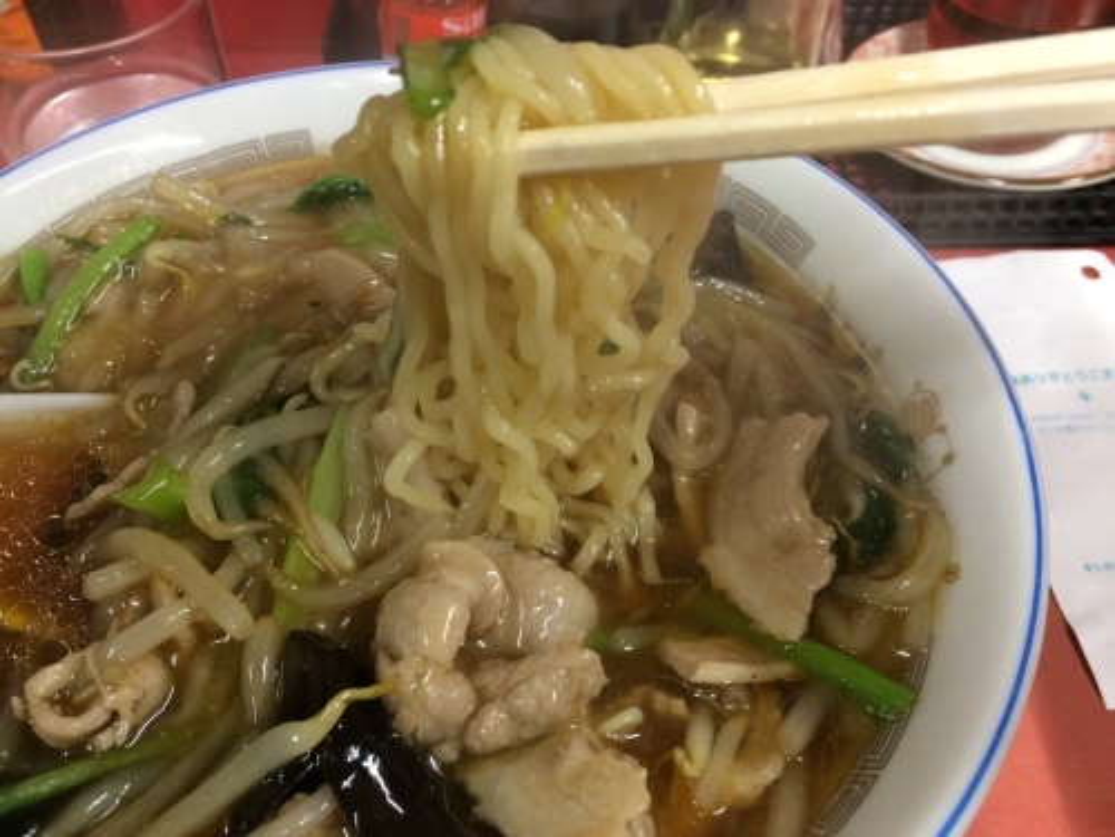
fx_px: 934
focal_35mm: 29
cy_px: 418
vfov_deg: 48.2
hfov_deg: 61.7
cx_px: 558
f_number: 2.2
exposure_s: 1/30
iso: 125
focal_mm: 4.15
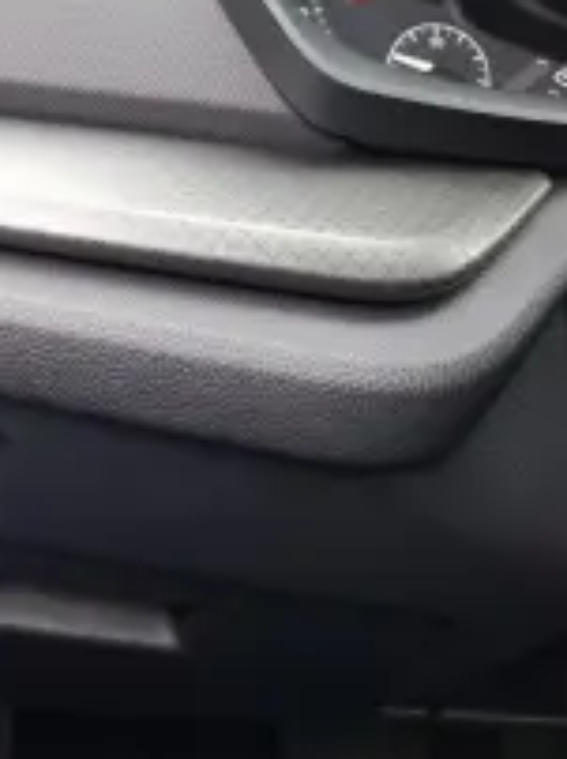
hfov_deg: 30.5
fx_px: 897
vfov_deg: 45.5
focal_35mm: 41
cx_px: -90
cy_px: 289
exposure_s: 1/100
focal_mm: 5.54
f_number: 1.8
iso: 125
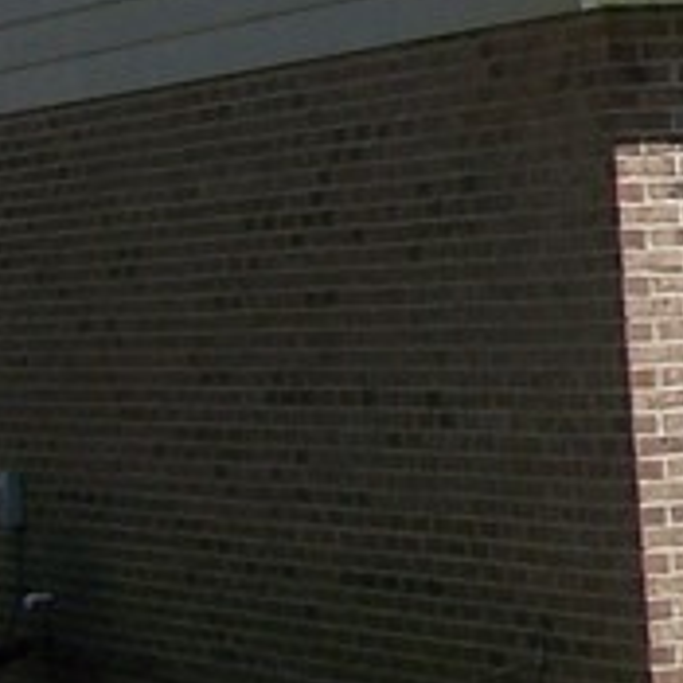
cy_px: 347
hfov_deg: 8.1
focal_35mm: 196
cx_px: 1713
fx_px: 4375
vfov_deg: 8.9
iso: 80
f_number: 4
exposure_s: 1/750
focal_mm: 6.3
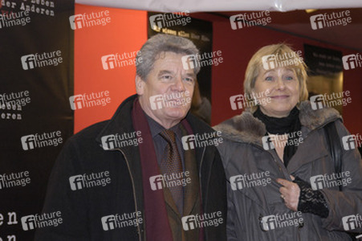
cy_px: 120
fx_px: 934
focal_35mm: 93
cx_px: 181
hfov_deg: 21.9
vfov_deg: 14.7
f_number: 4.5
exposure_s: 1/60
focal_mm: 62
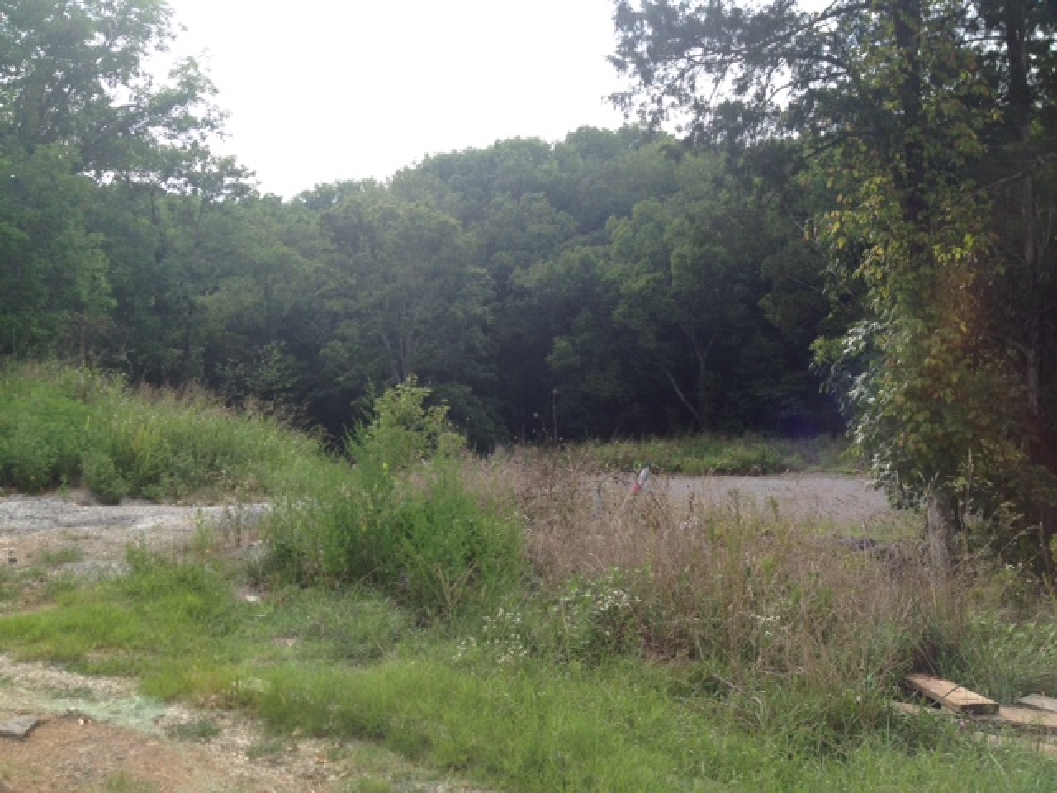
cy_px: 396
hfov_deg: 52.6
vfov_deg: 40.7
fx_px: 1069
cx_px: 528
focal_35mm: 35
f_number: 2.4
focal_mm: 4.28
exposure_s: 1/836
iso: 64
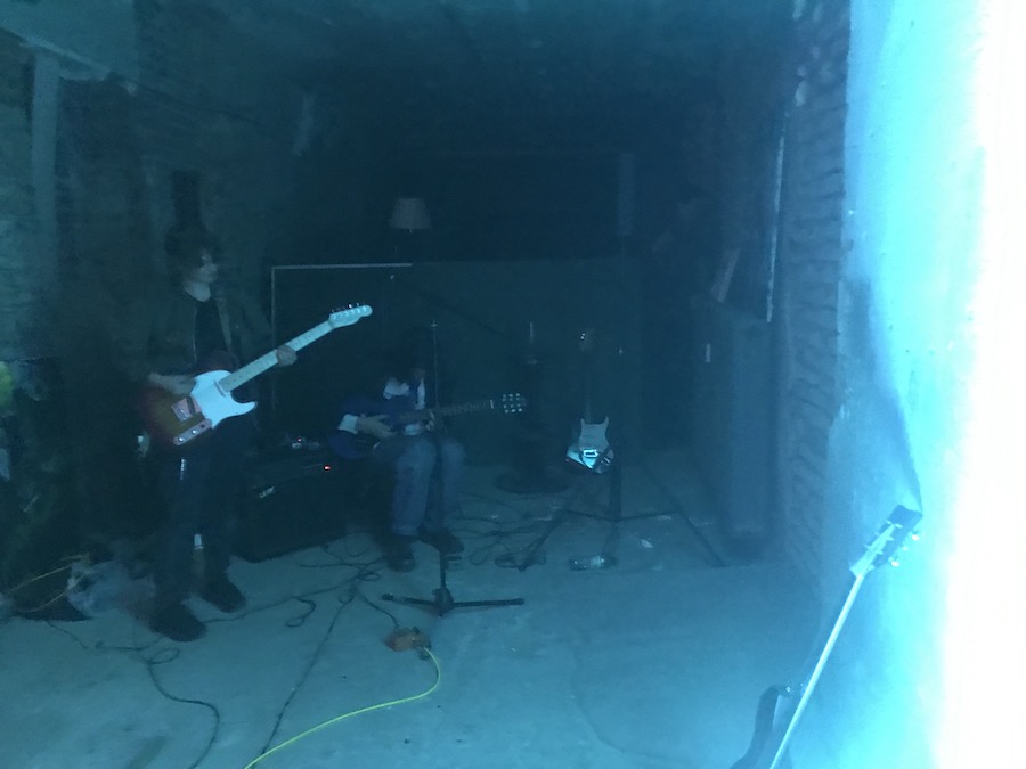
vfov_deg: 49.7
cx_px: 513
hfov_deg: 63.4
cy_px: 384
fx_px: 830
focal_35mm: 28
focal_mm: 3.99
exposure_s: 1/4
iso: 200
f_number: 1.8
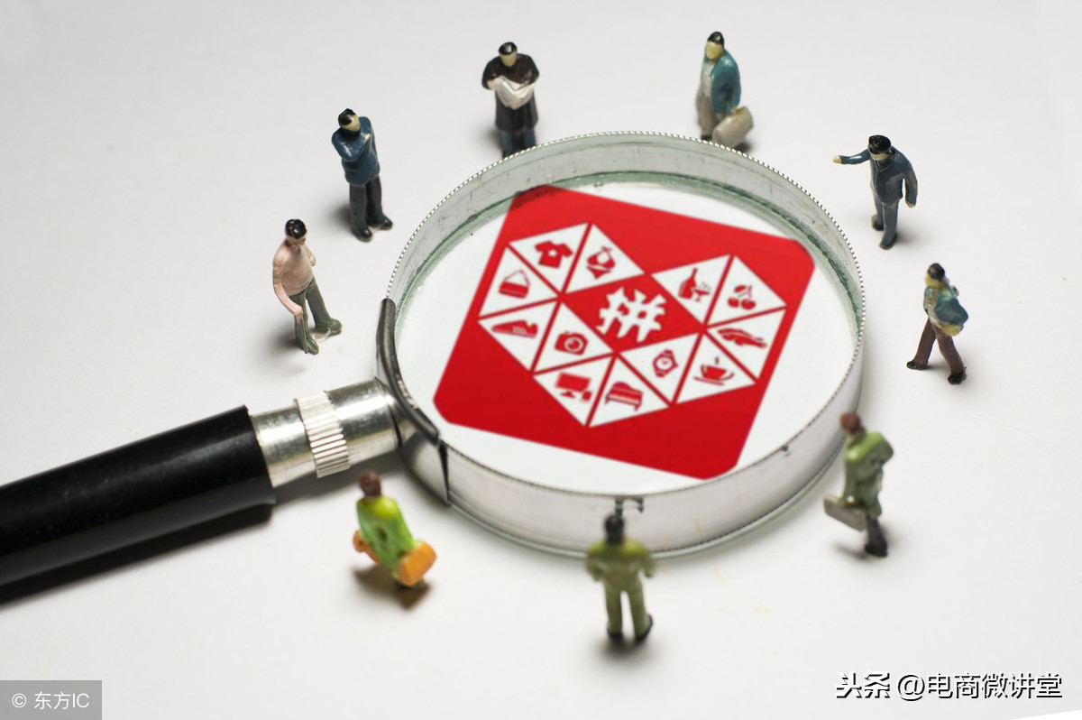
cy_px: 360
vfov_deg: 18.2
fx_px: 2252
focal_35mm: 75
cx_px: 541
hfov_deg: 27.0
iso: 500
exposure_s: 1/160
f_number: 5
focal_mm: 50
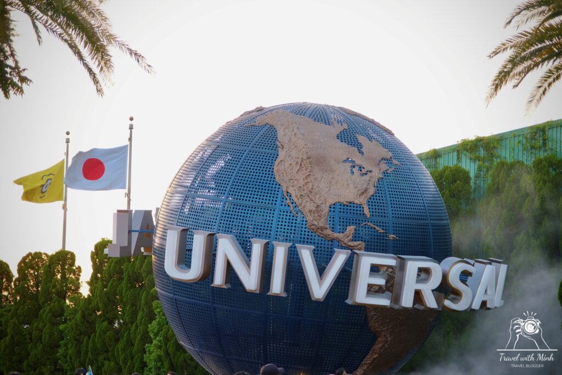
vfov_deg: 11.4
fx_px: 1873
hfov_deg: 17.1
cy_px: 188
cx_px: 281
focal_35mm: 120
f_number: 4
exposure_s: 1/100
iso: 400
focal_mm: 80
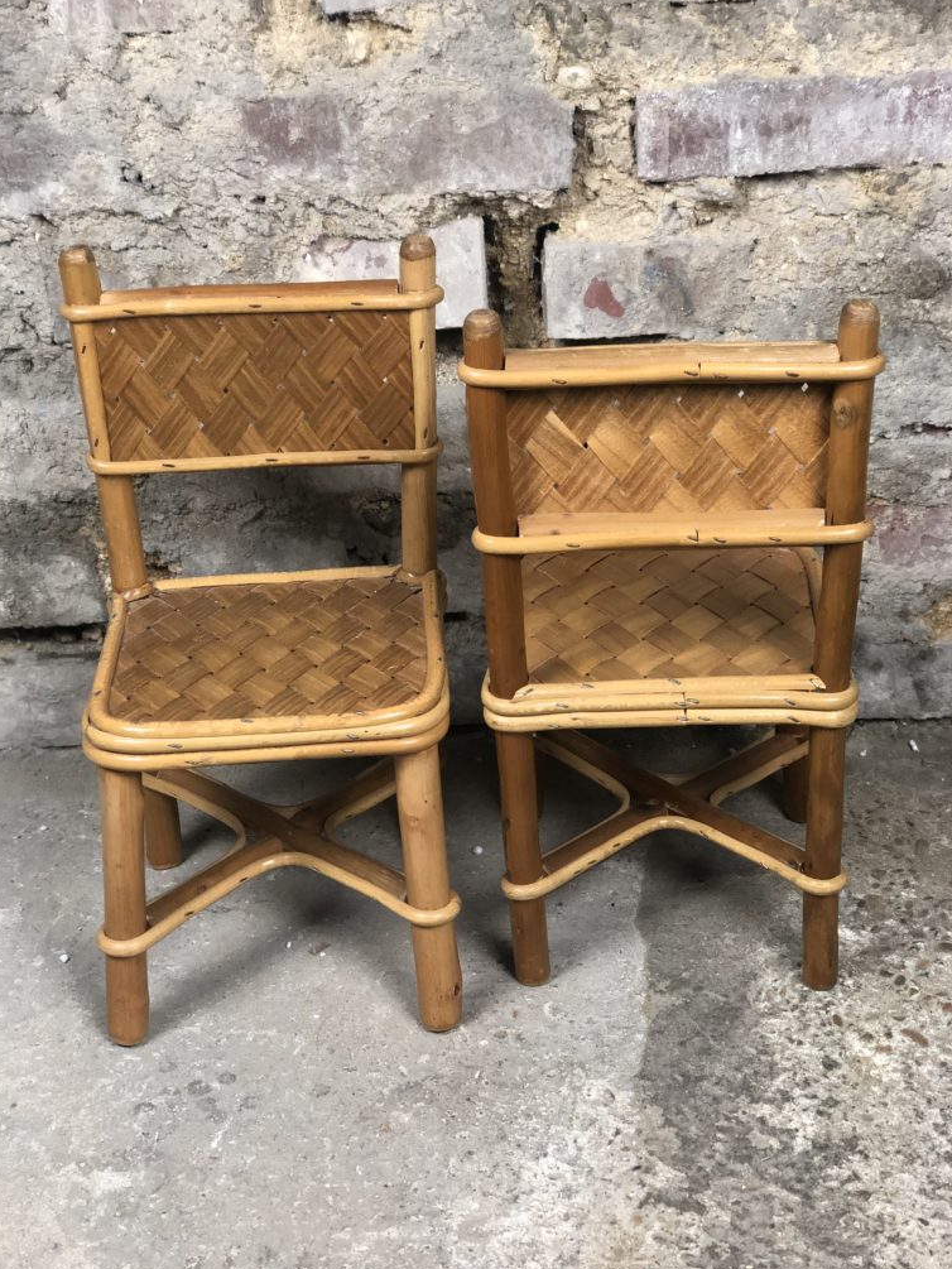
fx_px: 1943
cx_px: 477
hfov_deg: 27.5
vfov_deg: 36.2
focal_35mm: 53
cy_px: 639
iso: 100
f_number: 2.4
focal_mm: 6
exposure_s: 1/50
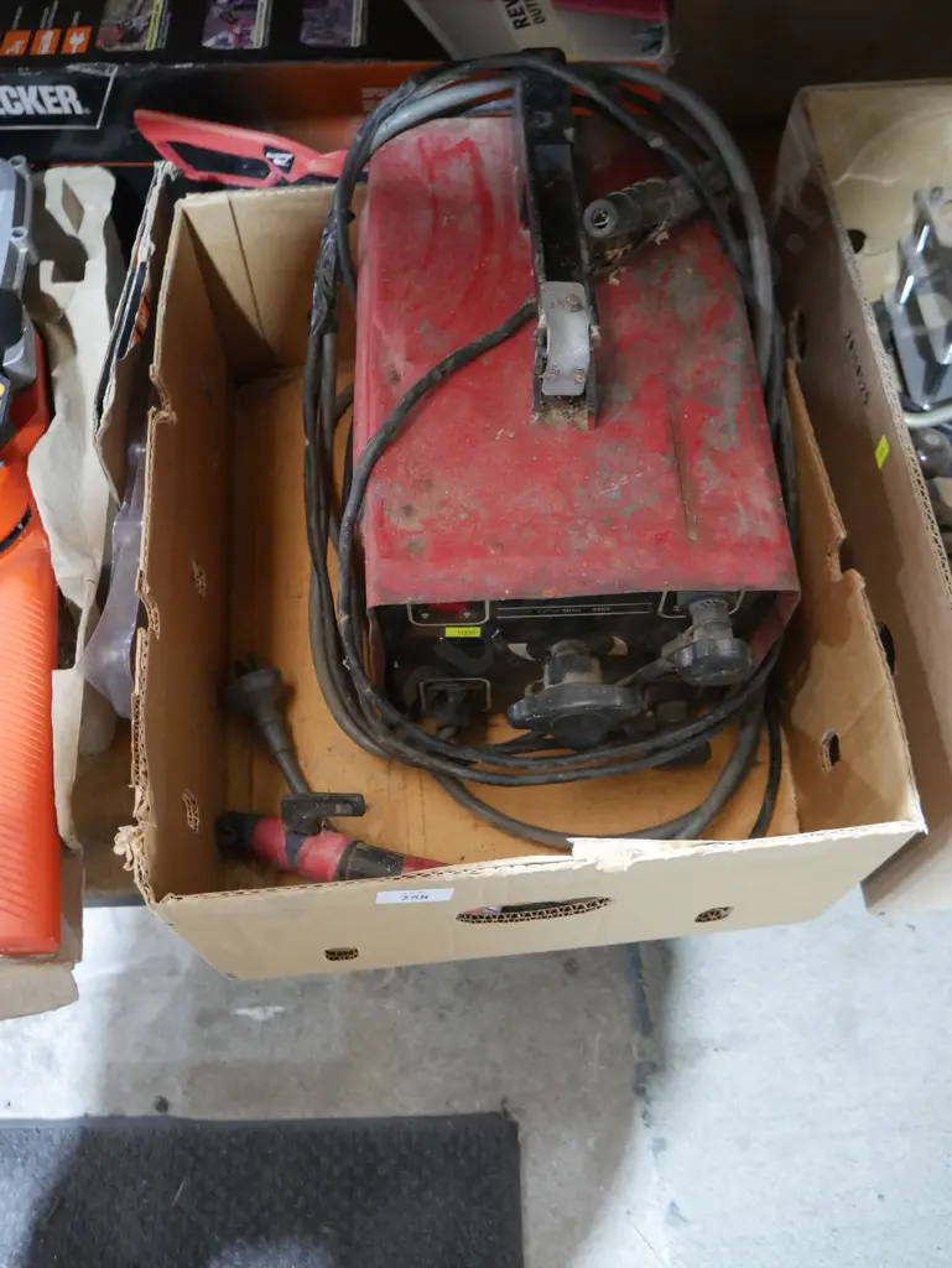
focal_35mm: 28
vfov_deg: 63.4
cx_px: 476
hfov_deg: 49.8
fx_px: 1026
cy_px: 634
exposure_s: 1/50
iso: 3200
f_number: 3.5
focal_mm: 14
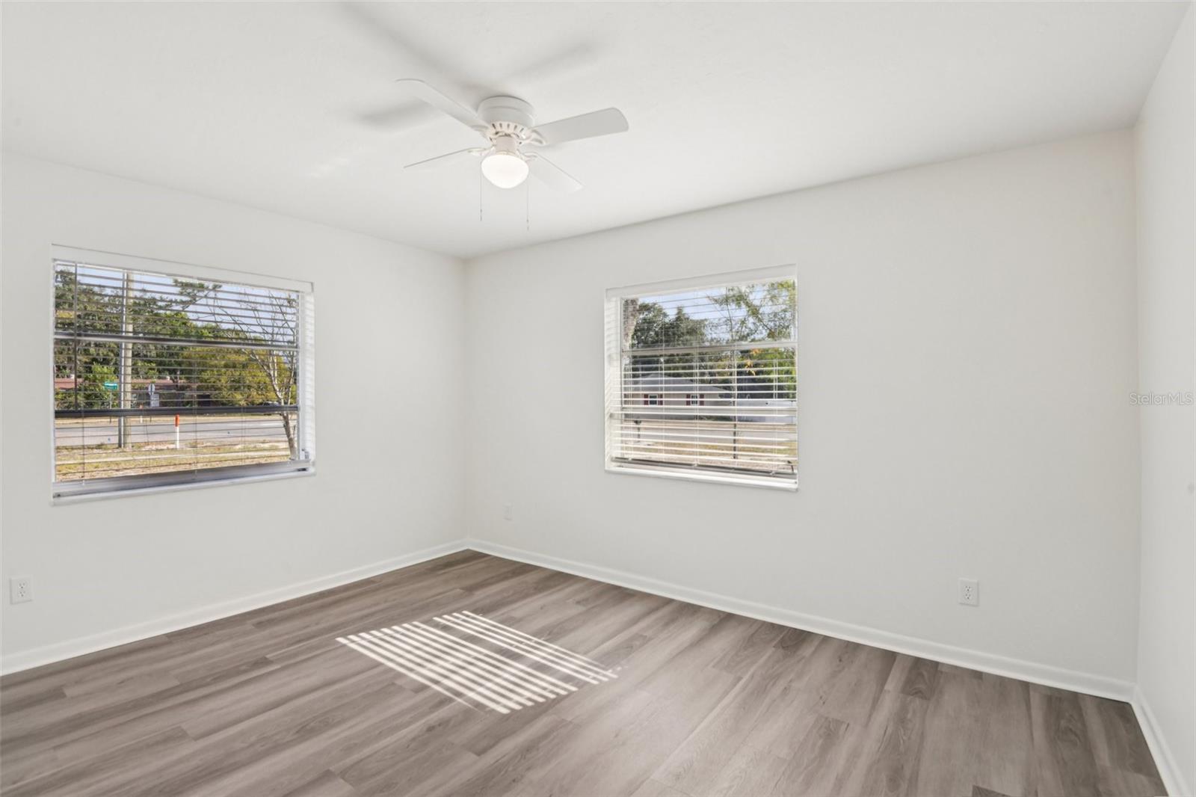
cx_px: 598
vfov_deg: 73.7
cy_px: 398
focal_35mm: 16
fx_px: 531
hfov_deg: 96.7
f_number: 8
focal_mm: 16
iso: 400
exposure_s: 1/500
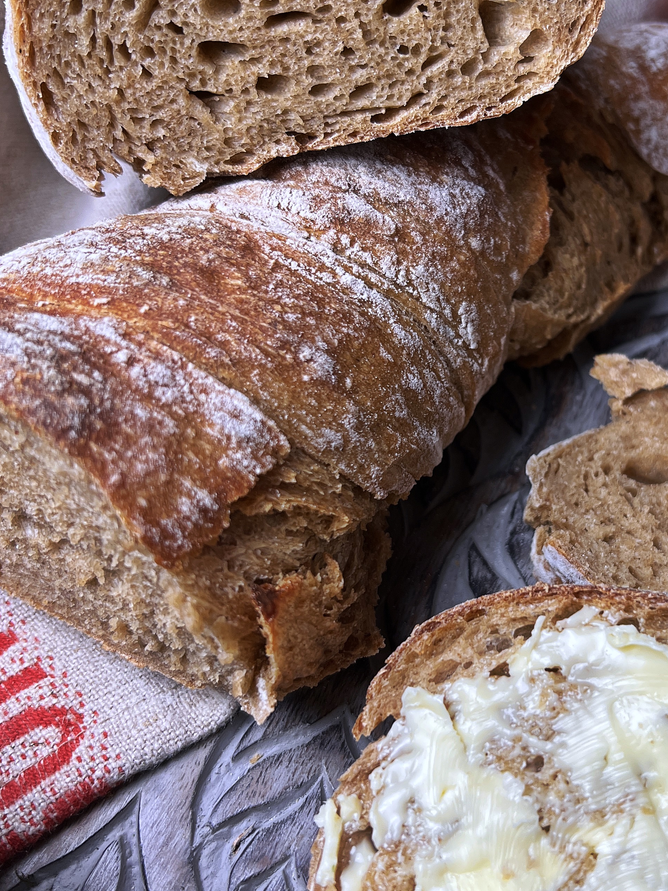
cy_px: 425
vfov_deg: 45.8
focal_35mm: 41
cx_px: 496
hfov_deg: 34.4
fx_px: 1055
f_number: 1.5
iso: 40
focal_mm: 5.7
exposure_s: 1/100
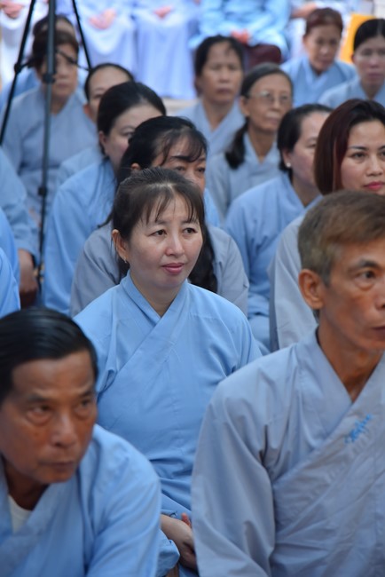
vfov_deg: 17.1
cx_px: 192
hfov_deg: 11.4
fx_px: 1923
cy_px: 288
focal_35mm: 120
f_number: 4.5
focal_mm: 120
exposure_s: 1/125
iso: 640
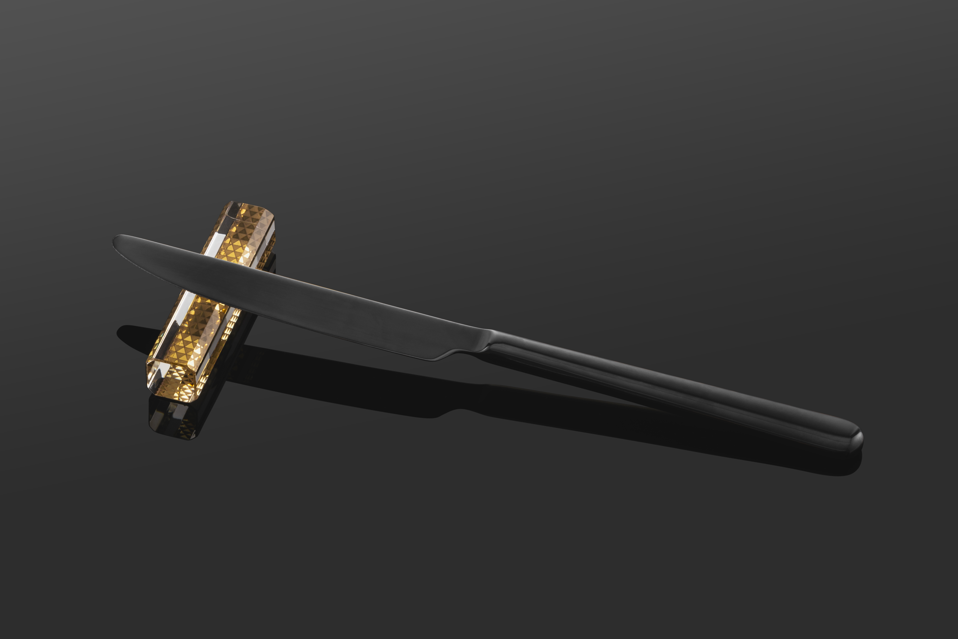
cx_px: 479
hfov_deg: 13.7
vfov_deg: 9.2
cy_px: 320
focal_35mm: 150
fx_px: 3992
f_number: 32
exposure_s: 1/60
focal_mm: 100
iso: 100
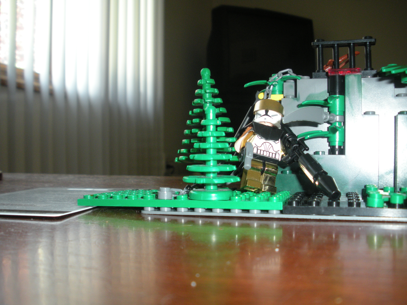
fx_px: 412
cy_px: 152
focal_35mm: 35
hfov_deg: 52.6
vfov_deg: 40.7
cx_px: 204
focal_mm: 6.3
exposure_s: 1/30
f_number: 3.5
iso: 200
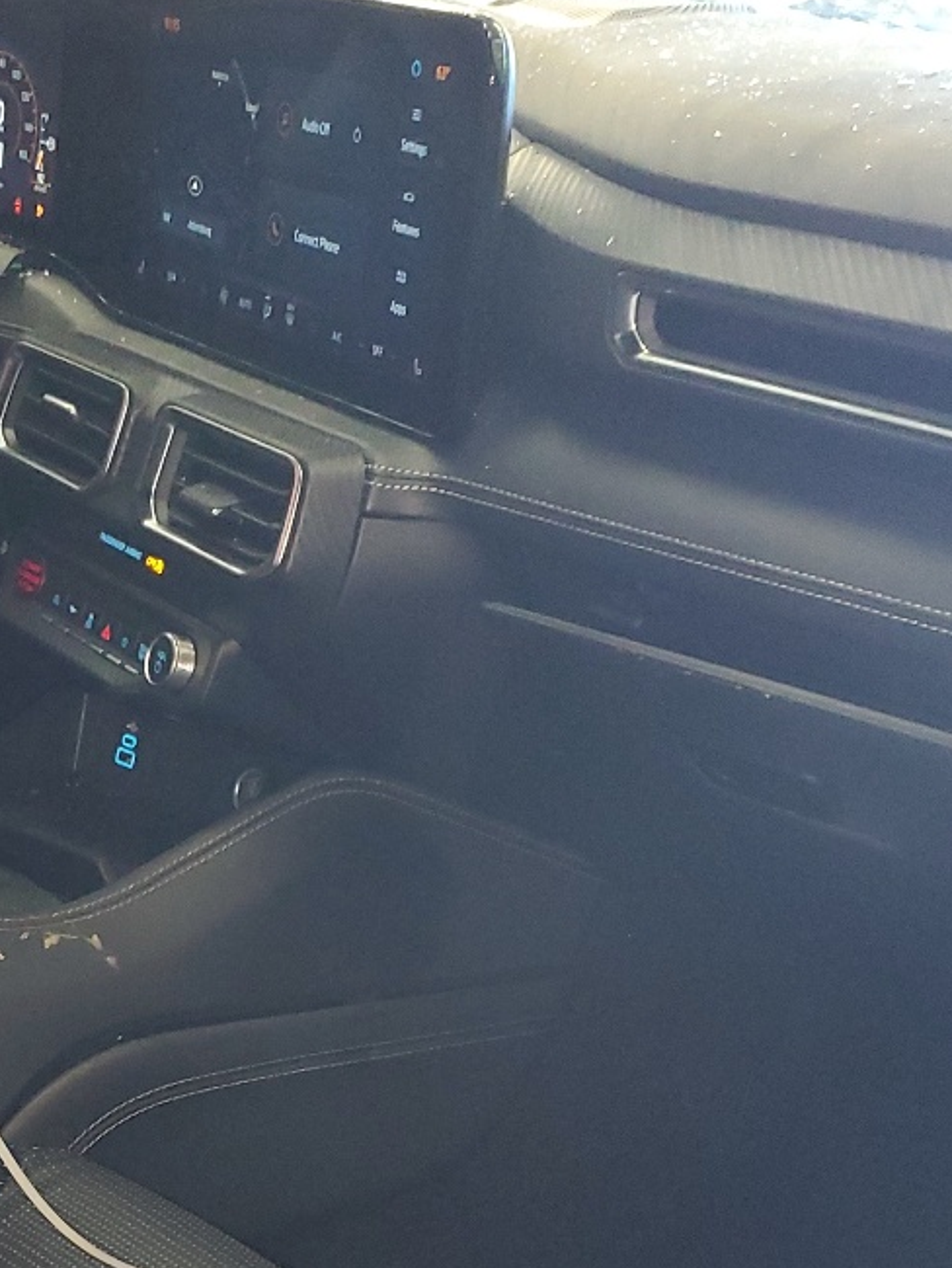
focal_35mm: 64
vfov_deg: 29.7
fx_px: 2345
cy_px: 975
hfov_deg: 22.3
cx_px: 59
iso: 295
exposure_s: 1/30
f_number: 1.5
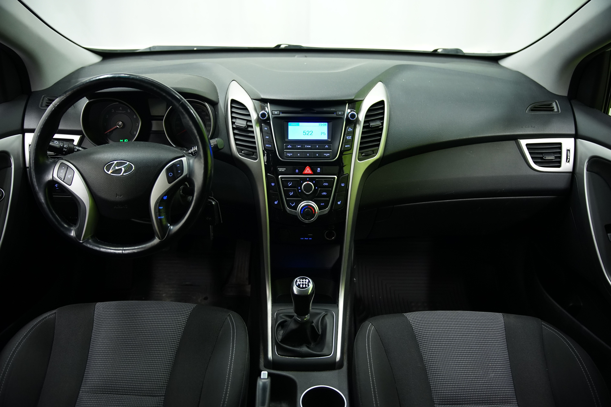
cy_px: 204
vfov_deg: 45.0
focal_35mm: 29
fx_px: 492
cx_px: 306
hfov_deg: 63.7
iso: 1000
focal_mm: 29
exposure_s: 1/40
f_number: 2.8
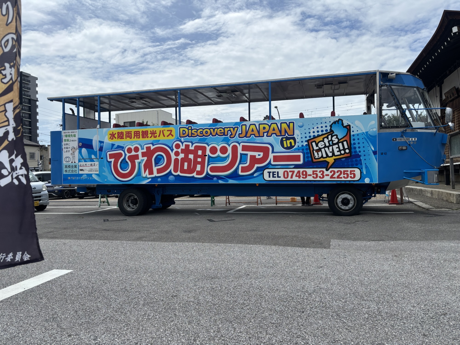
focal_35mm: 26
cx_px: 230
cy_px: 172
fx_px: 346
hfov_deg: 67.3
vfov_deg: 53.1
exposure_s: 1/4854
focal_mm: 5.96
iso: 50
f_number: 1.6
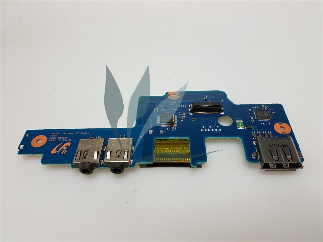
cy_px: 121
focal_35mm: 26
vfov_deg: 53.1
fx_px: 243
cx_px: 162
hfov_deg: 67.3
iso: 50
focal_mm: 4.2
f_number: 1.7
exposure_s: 1/100
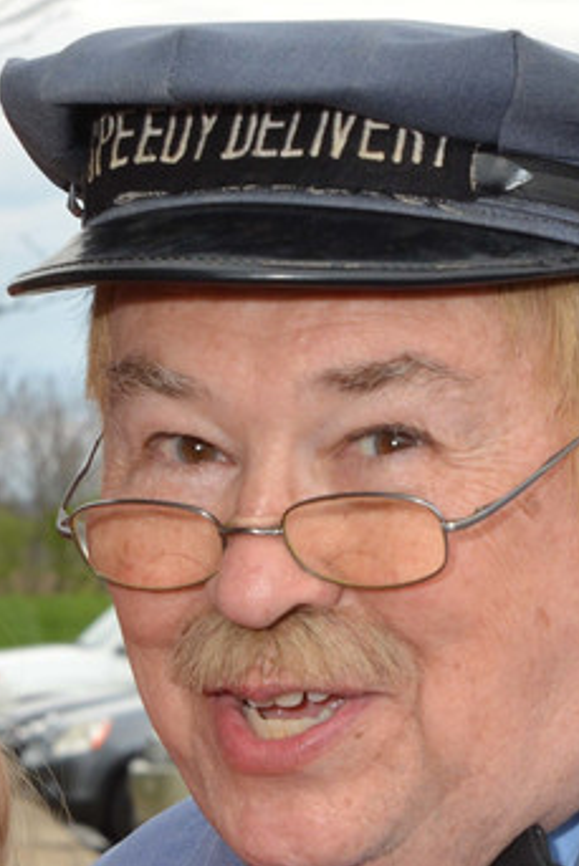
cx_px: 359
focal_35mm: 59
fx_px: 1422
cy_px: 525
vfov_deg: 33.8
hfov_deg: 23.0
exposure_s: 1/250
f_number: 11
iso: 400
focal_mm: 45
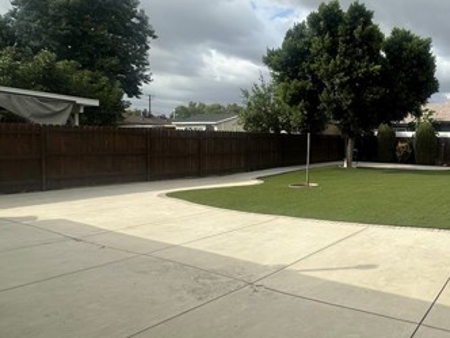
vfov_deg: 51.3
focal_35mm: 27
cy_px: 163
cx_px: 380
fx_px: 351
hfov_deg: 58.6
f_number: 2.2
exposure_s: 1/1531
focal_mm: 2.22
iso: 50
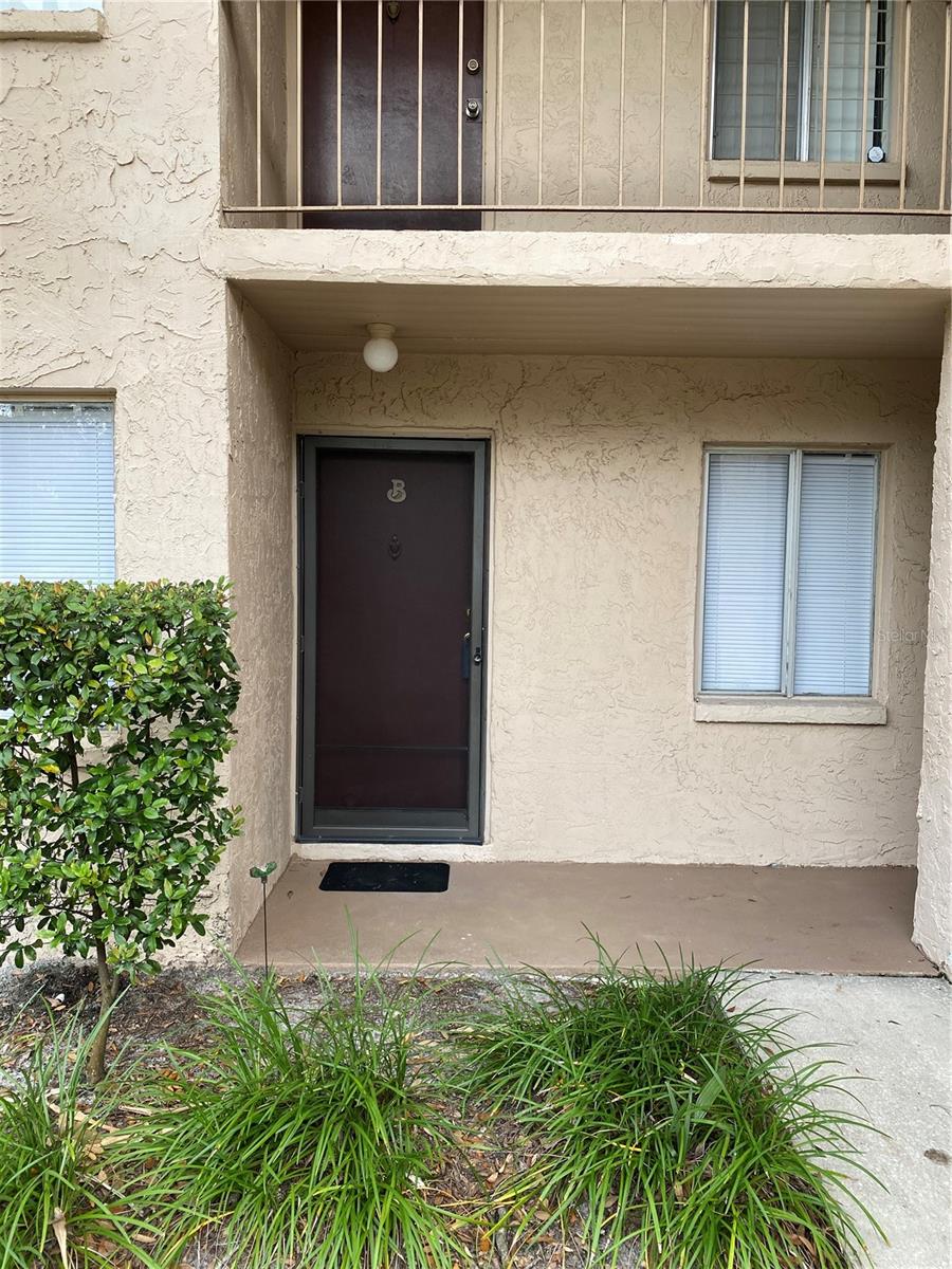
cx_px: 476
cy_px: 634
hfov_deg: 53.1
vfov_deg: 67.3
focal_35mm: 26
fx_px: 953
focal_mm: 4.25
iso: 32
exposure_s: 1/197
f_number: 1.8
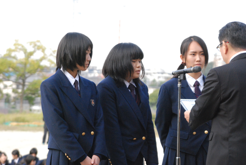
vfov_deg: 9.2
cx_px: 123
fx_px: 1026
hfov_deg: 13.7
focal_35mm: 150
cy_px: 82
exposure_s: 1/640
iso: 1600
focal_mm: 100
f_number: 5.6
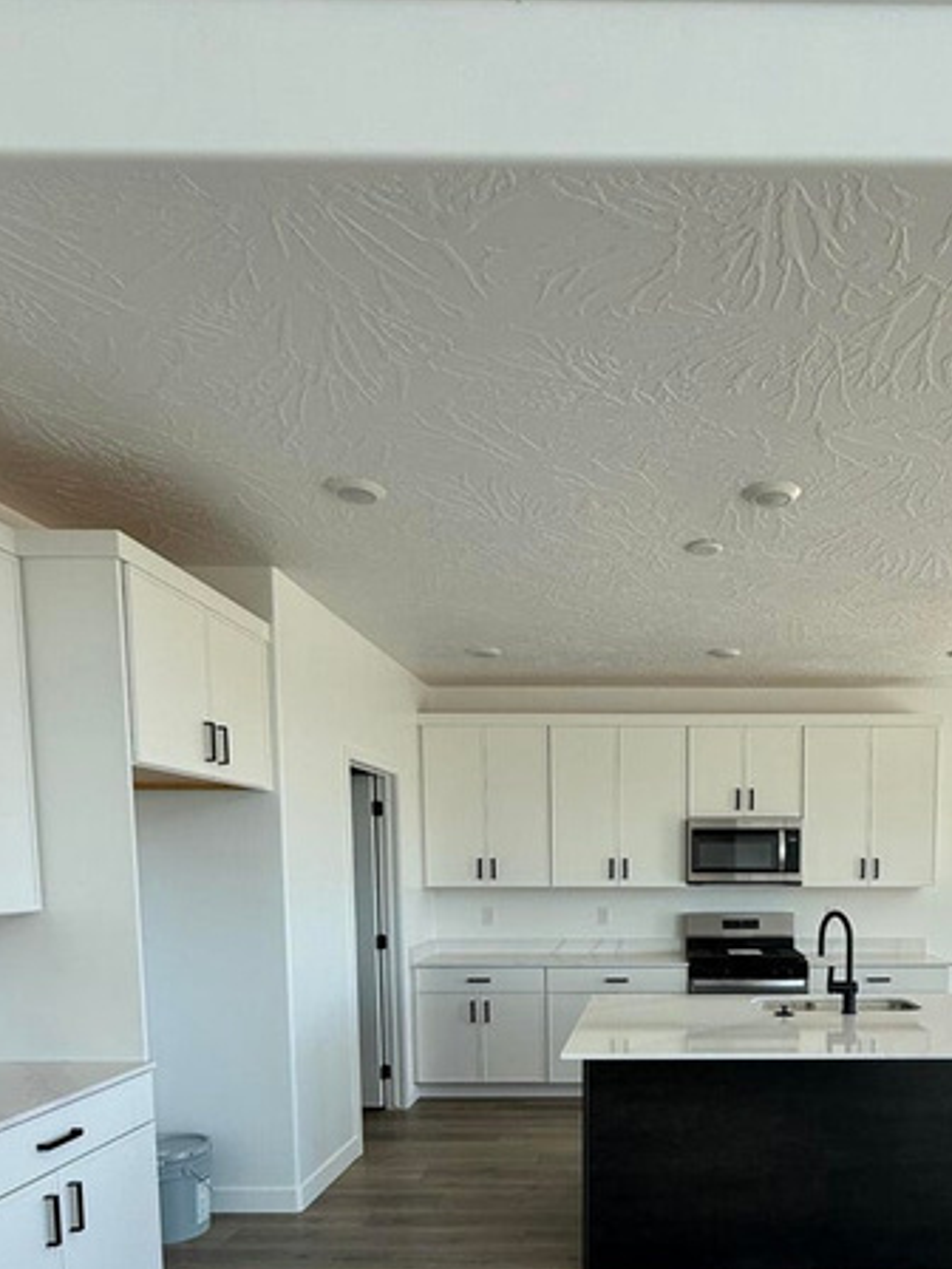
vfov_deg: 67.2
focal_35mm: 24
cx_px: 669
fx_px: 880
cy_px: 949
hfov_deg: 55.1
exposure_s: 1/108
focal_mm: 2.22
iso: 40
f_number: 2.2
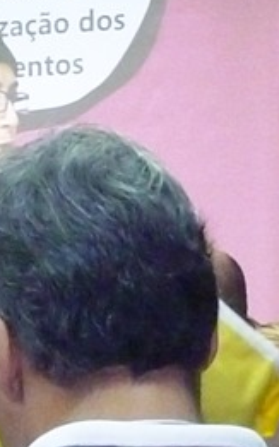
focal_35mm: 291
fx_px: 3542
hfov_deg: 4.5
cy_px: 195
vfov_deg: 7.2
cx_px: 7
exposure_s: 1/60
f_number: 6.5
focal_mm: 20
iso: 3200
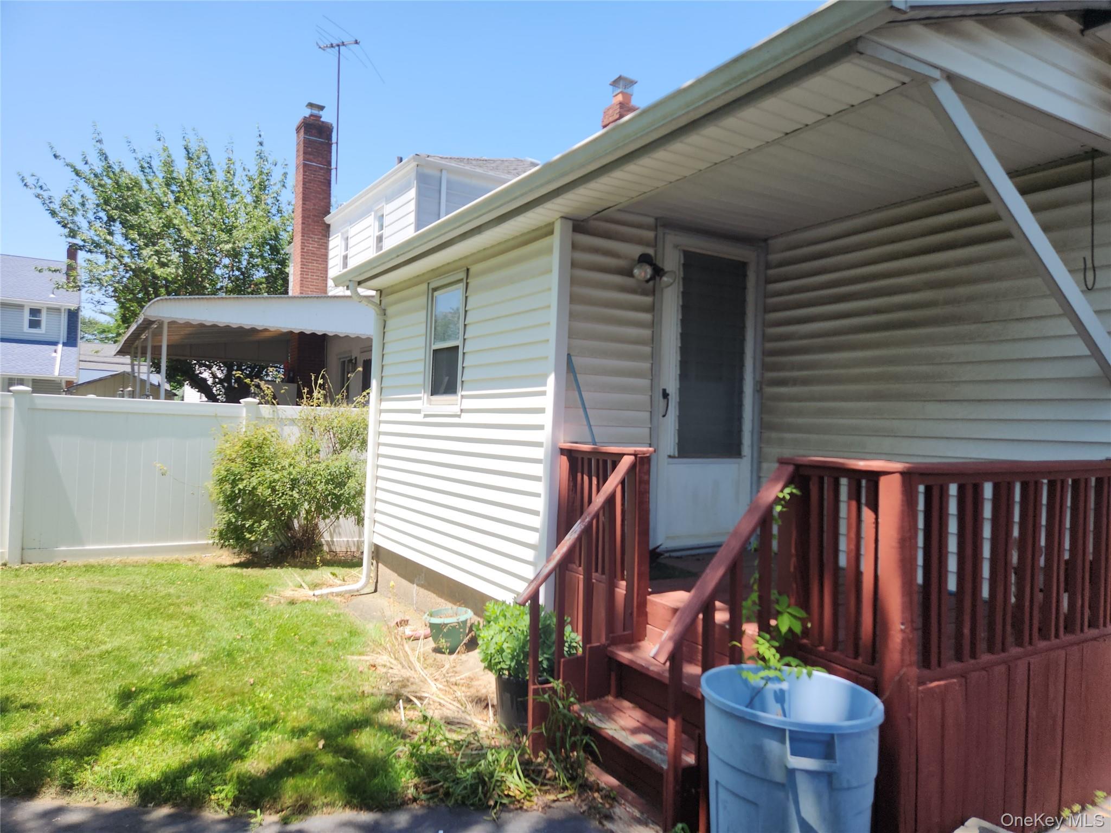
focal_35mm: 23
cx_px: 556
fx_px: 738
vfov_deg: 58.9
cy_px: 416
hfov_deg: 73.9
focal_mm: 5.4
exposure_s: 1/673
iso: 20
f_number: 1.8
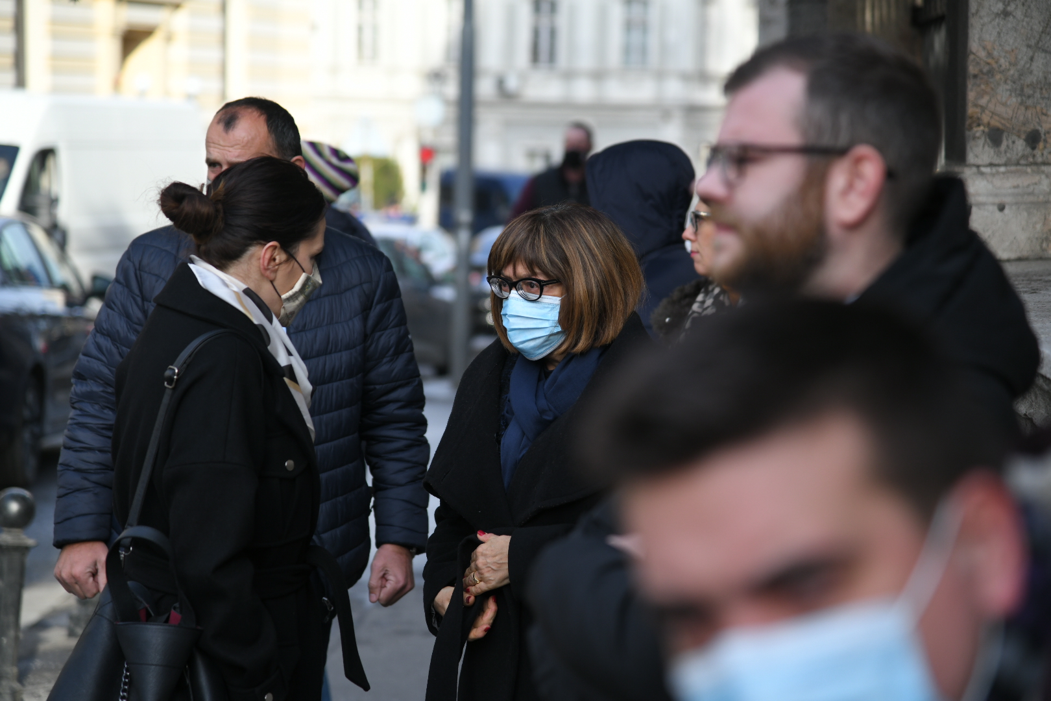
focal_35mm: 120
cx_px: 526
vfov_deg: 11.4
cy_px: 350
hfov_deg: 17.1
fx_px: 3503
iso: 400
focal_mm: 120
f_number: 4
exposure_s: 1/1000
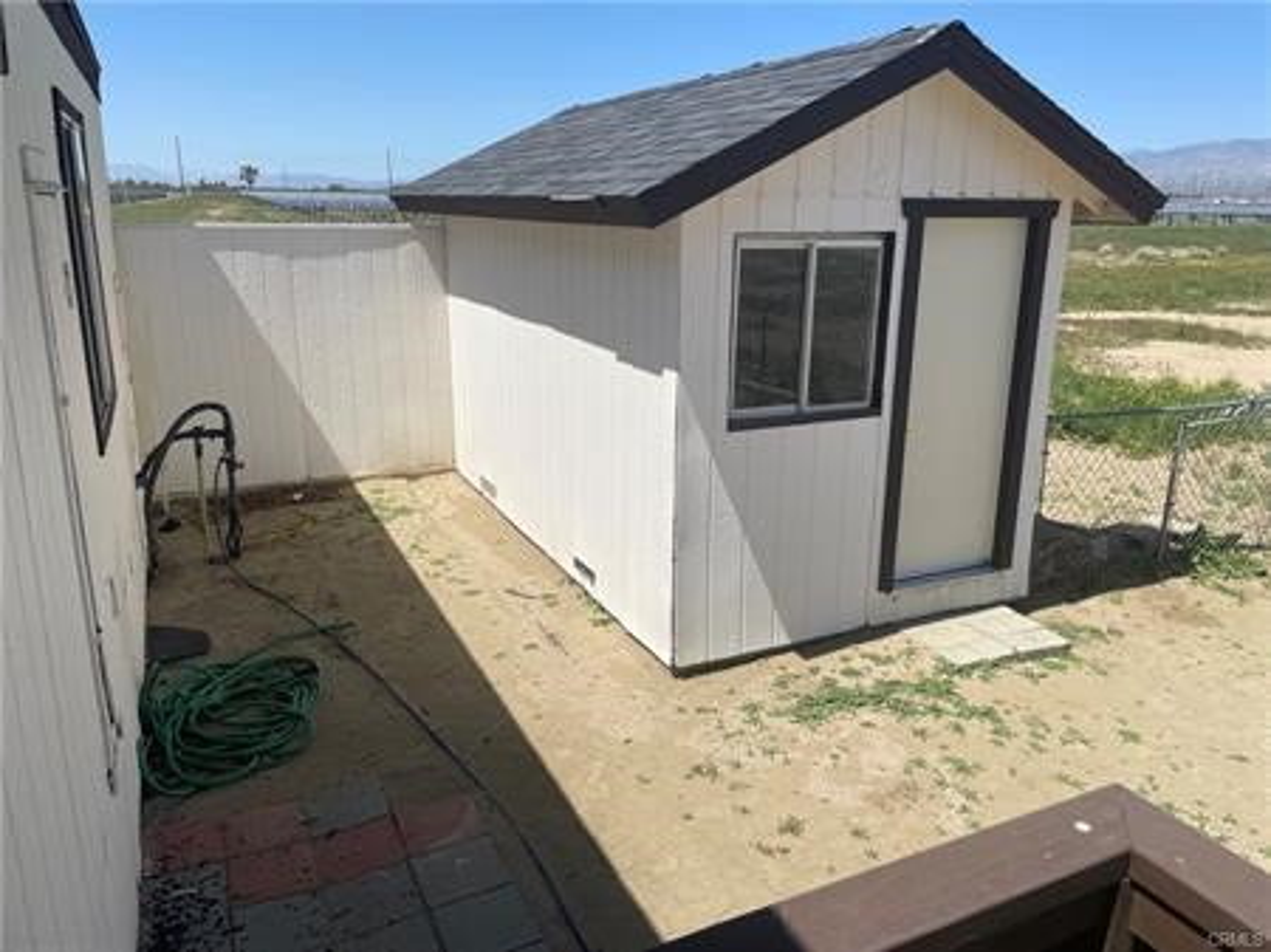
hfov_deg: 67.3
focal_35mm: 26
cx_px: 636
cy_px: 476
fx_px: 954
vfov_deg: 53.0
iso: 32
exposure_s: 1/4831
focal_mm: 4.2
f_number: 1.6
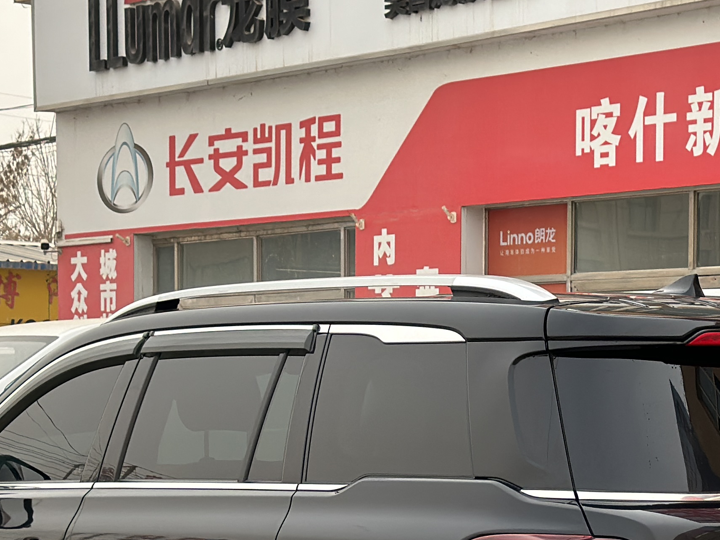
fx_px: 2351
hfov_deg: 17.4
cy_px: 446
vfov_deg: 13.0
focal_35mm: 113
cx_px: 438
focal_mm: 6.86
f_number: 1.78
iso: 80
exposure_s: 1/1517
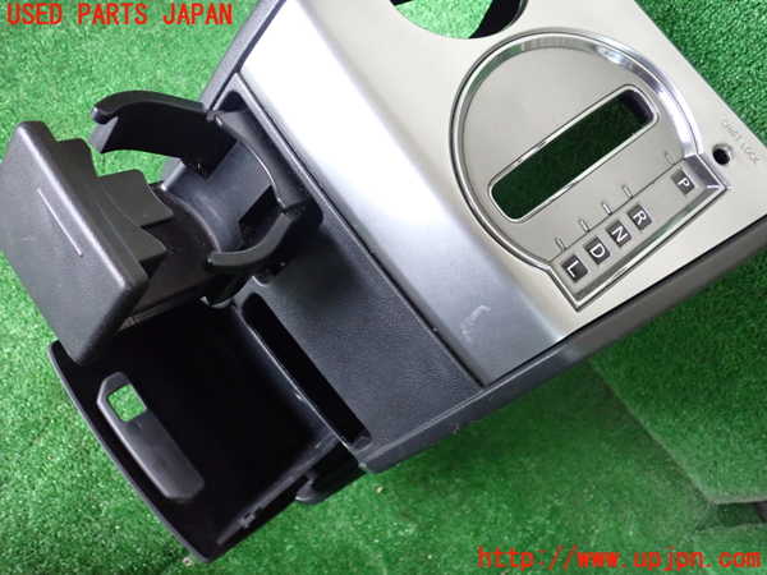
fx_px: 665
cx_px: 384
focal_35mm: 30
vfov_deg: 46.8
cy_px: 288
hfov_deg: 60.0
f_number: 2.3
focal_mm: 5.4
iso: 1000
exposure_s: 1/125
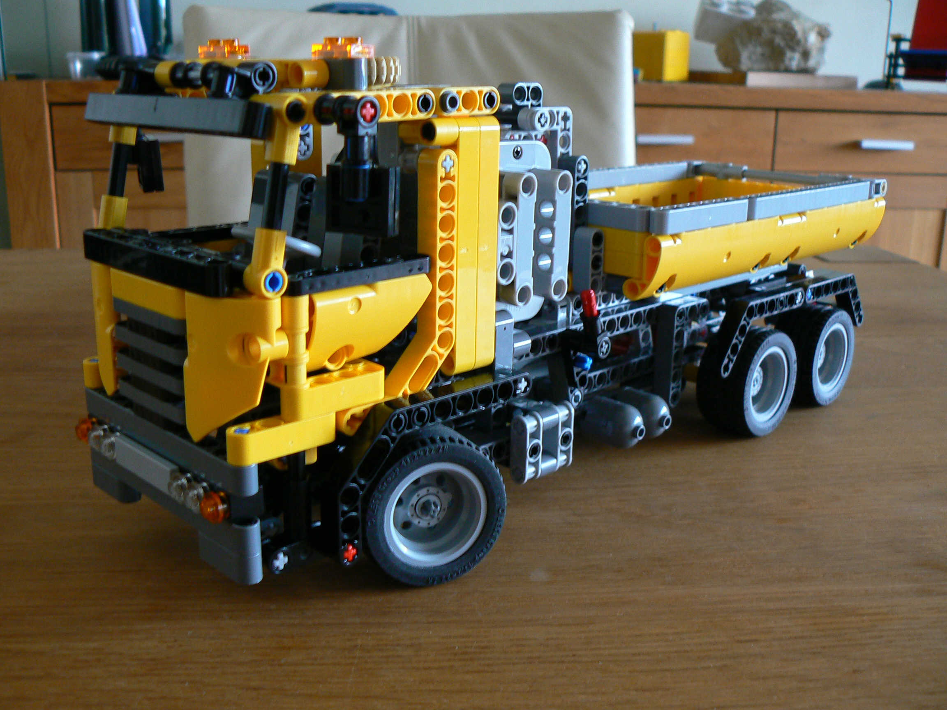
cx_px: 474
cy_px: 355
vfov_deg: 39.7
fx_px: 985
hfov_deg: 51.4
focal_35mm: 36
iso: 100
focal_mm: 6
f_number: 2.8
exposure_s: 1/13
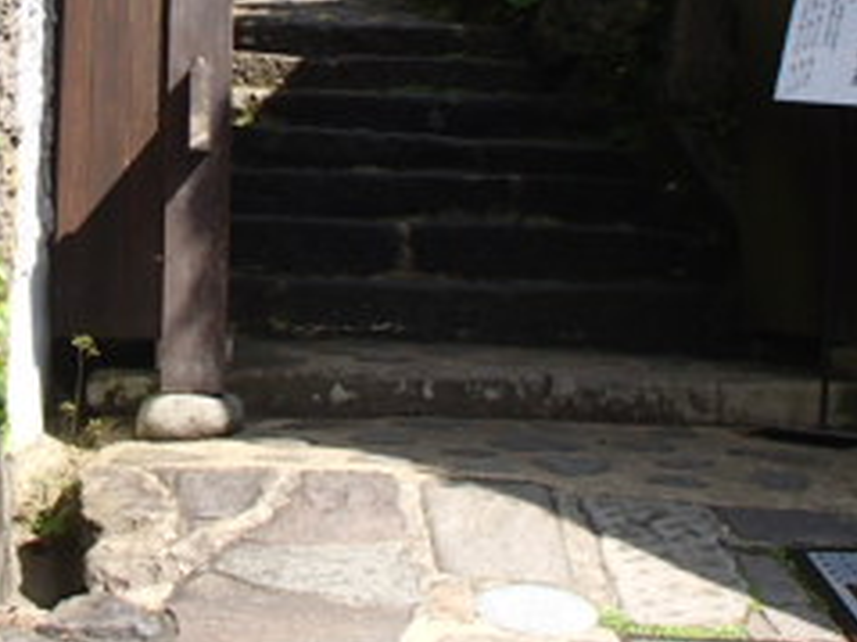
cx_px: 176
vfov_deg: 19.2
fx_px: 1856
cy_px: 50
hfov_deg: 25.6
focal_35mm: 75
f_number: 3.9
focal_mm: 5
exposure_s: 1/500
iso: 100
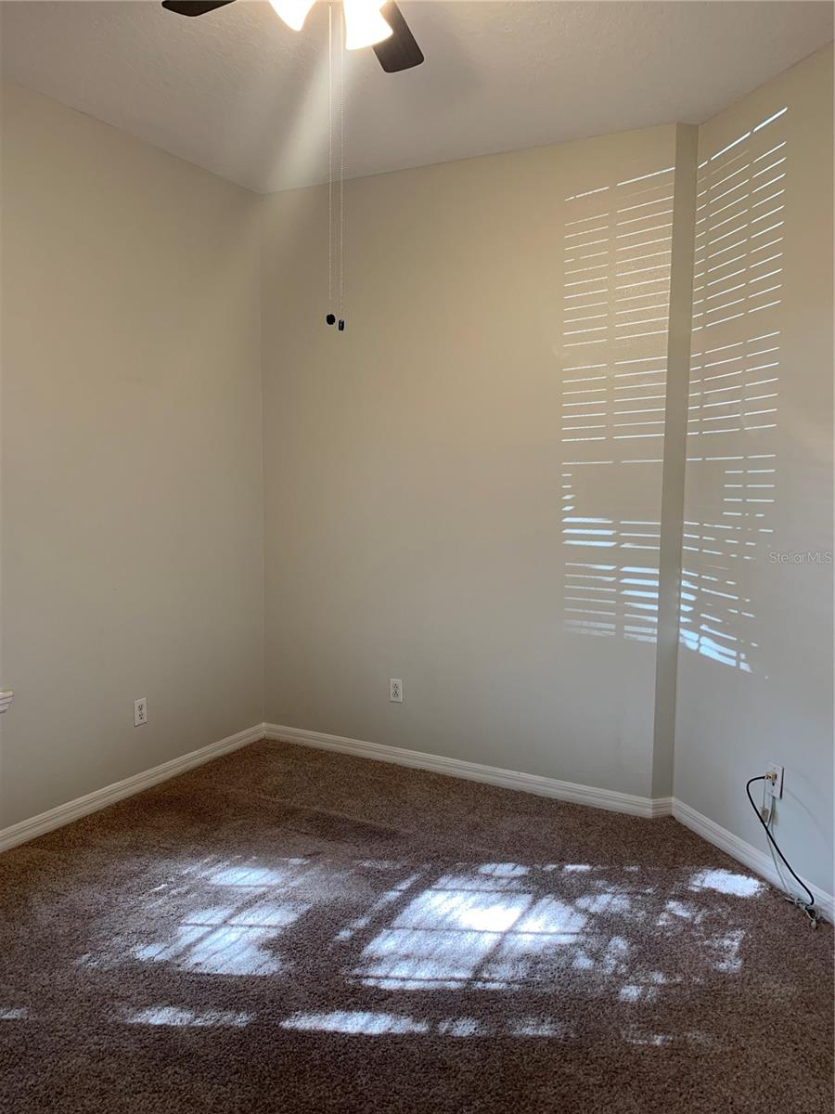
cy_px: 557
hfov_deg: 53.1
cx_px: 418
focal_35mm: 26
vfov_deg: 67.3
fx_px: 836
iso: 100
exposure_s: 1/60
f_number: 1.8
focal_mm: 4.25
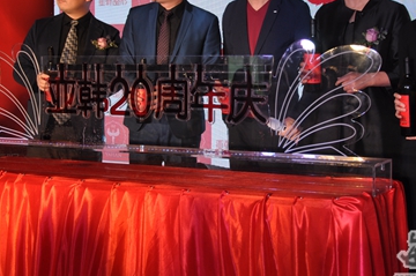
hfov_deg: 28.8
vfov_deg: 19.3
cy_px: 81
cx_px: 238
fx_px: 808
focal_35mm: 70
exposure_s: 1/125
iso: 250
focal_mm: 28
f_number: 4
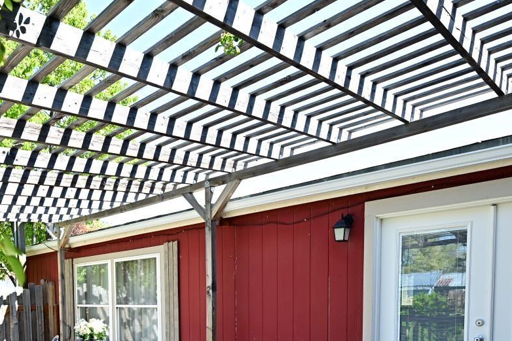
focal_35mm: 29
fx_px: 412
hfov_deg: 62.4
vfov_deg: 40.7
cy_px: 321
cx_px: 178
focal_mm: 14
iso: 160
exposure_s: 1/320
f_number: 3.5
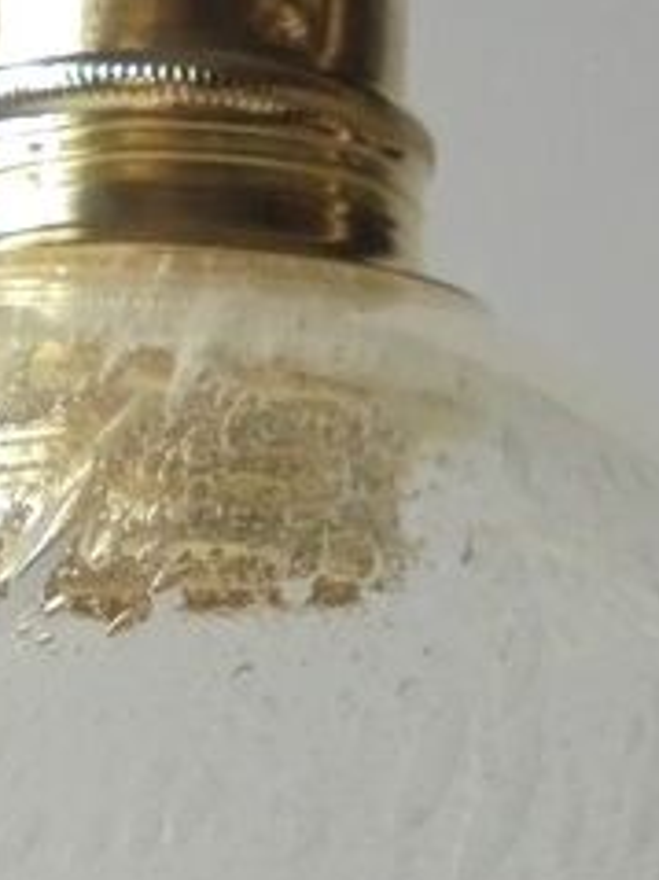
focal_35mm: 98
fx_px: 2490
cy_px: 1116
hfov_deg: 15.0
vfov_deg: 18.7
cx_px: 134
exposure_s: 1/30
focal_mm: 4.6
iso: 400
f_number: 3.5
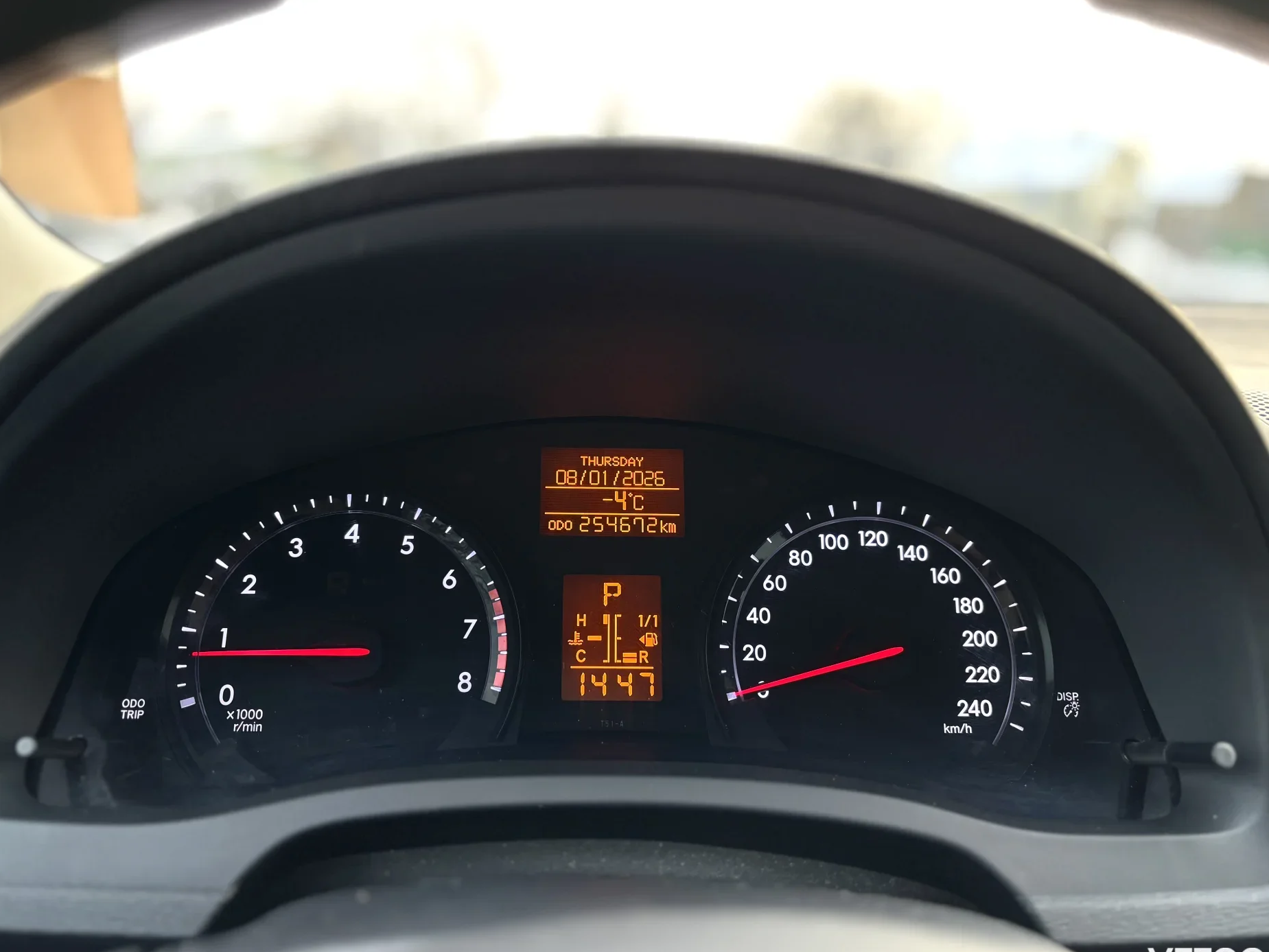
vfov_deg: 51.4
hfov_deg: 65.3
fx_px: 990
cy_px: 486
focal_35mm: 27
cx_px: 614
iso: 125
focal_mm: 5.96
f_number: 1.6
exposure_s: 1/64
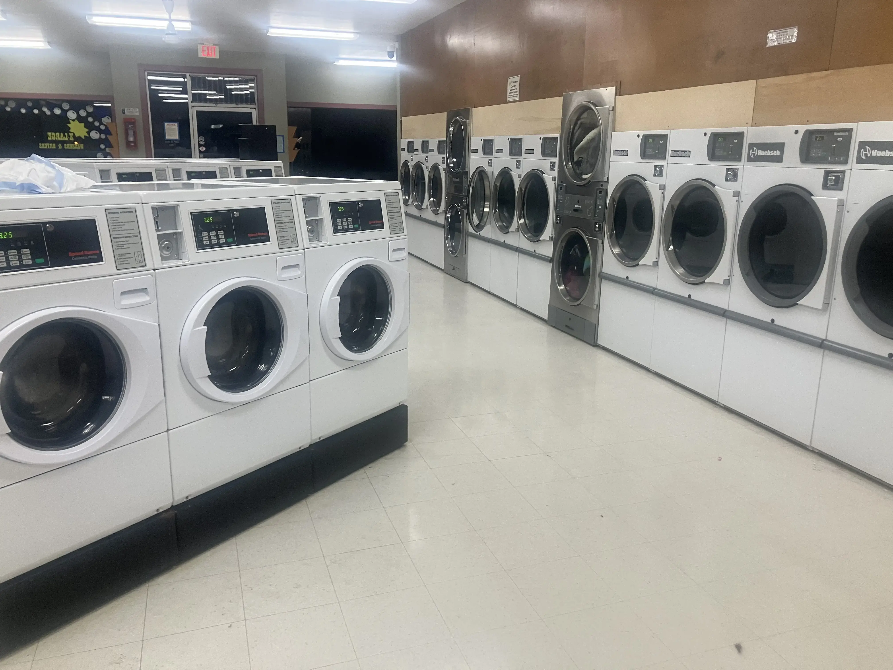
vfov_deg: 49.7
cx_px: 446
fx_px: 722
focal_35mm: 28
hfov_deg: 63.4
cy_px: 335
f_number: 1.8
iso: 64
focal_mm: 3.99
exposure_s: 1/60
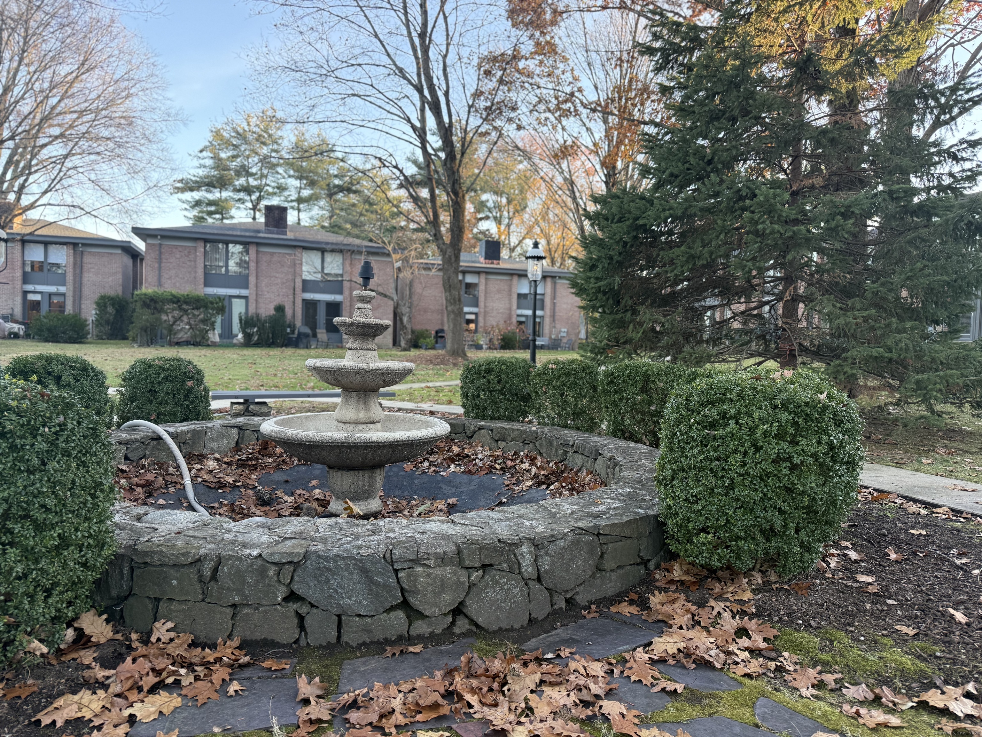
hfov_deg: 71.6
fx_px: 681
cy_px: 368
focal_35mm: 24
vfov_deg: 56.8
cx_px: 491
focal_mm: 6.76
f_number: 1.78
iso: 160
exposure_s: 1/230
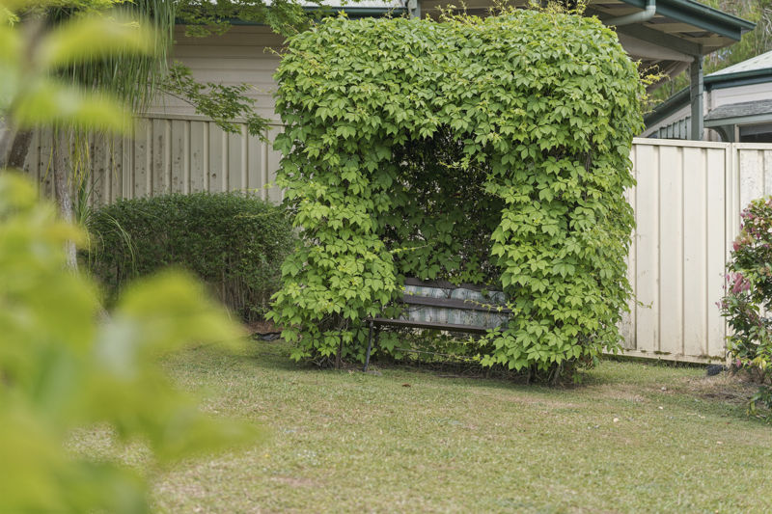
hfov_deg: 31.4
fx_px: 1372
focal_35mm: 64
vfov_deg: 21.2
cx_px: 386
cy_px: 257
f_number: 2.8
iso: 400
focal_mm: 64
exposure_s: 1/1250
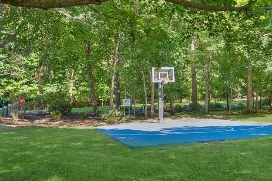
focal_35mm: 36
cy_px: 99
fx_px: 272
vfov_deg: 36.9
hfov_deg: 52.9
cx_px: 158
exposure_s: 1/60
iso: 400
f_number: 8
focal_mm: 25
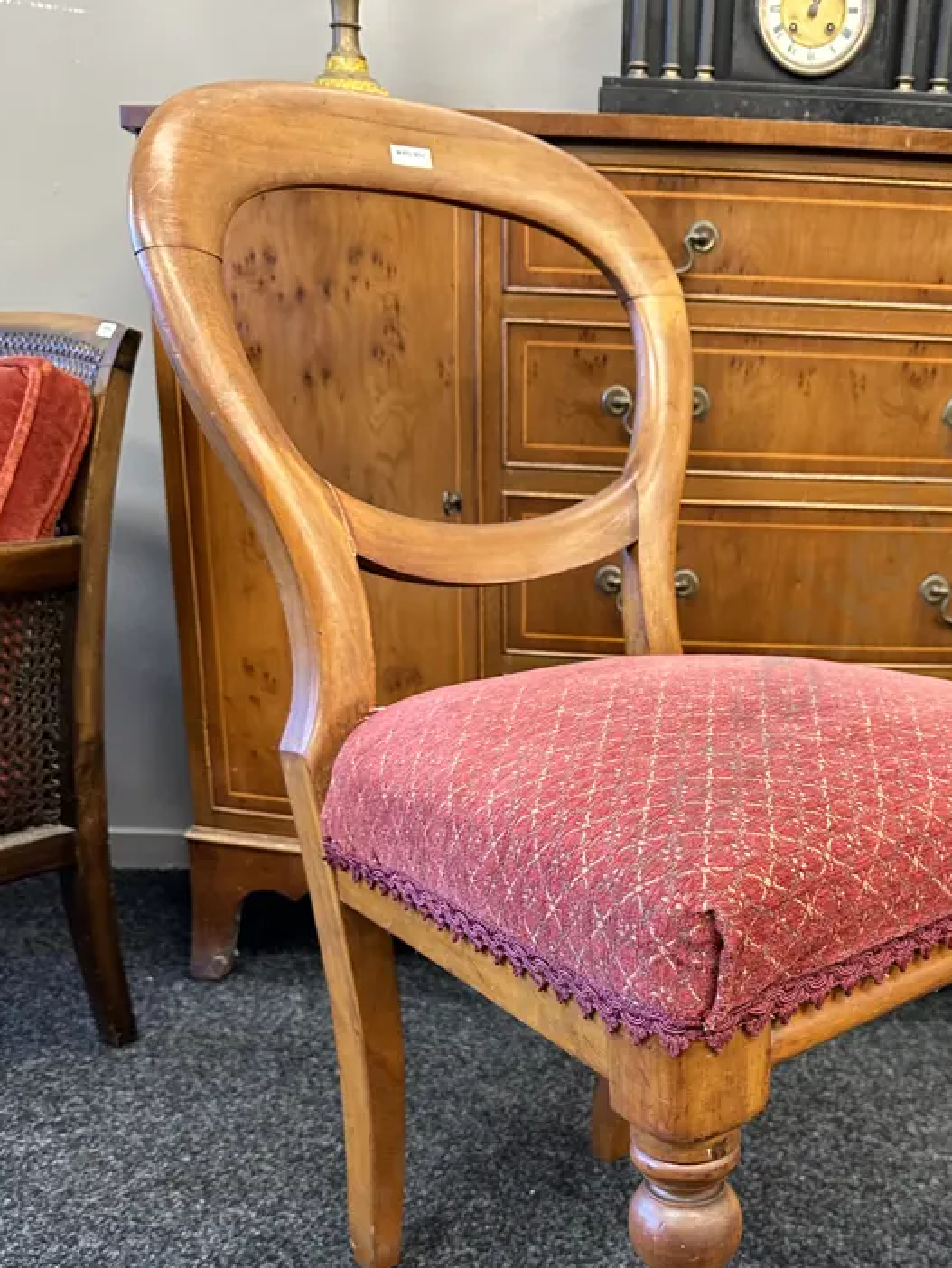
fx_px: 1283
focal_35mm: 35
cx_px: 643
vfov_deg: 51.3
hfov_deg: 40.2
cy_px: 874
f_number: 1.78
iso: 250
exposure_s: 1/50
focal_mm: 6.86
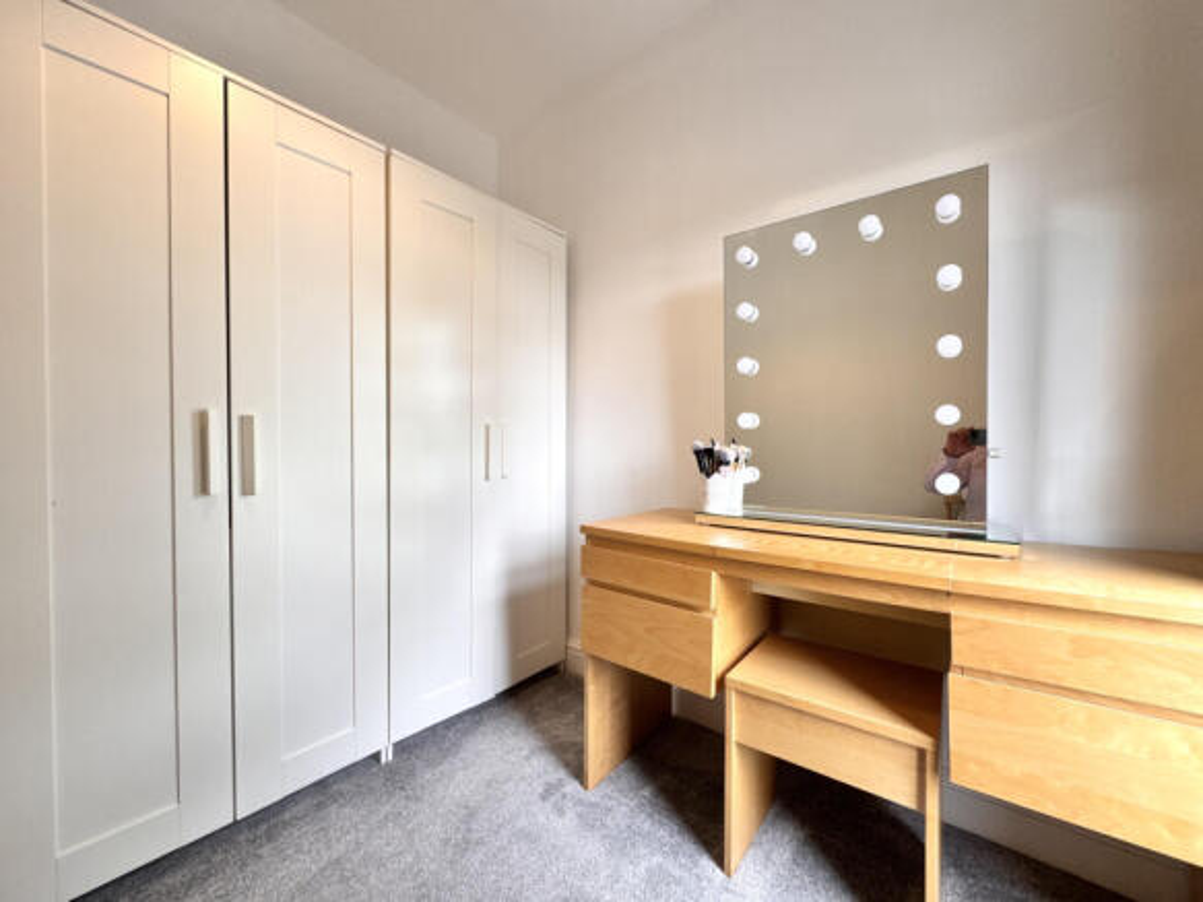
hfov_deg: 102.1
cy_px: 451
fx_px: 486
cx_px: 602
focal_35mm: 14
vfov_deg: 85.7
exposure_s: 1/100
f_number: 2.2
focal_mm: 2.22
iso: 160
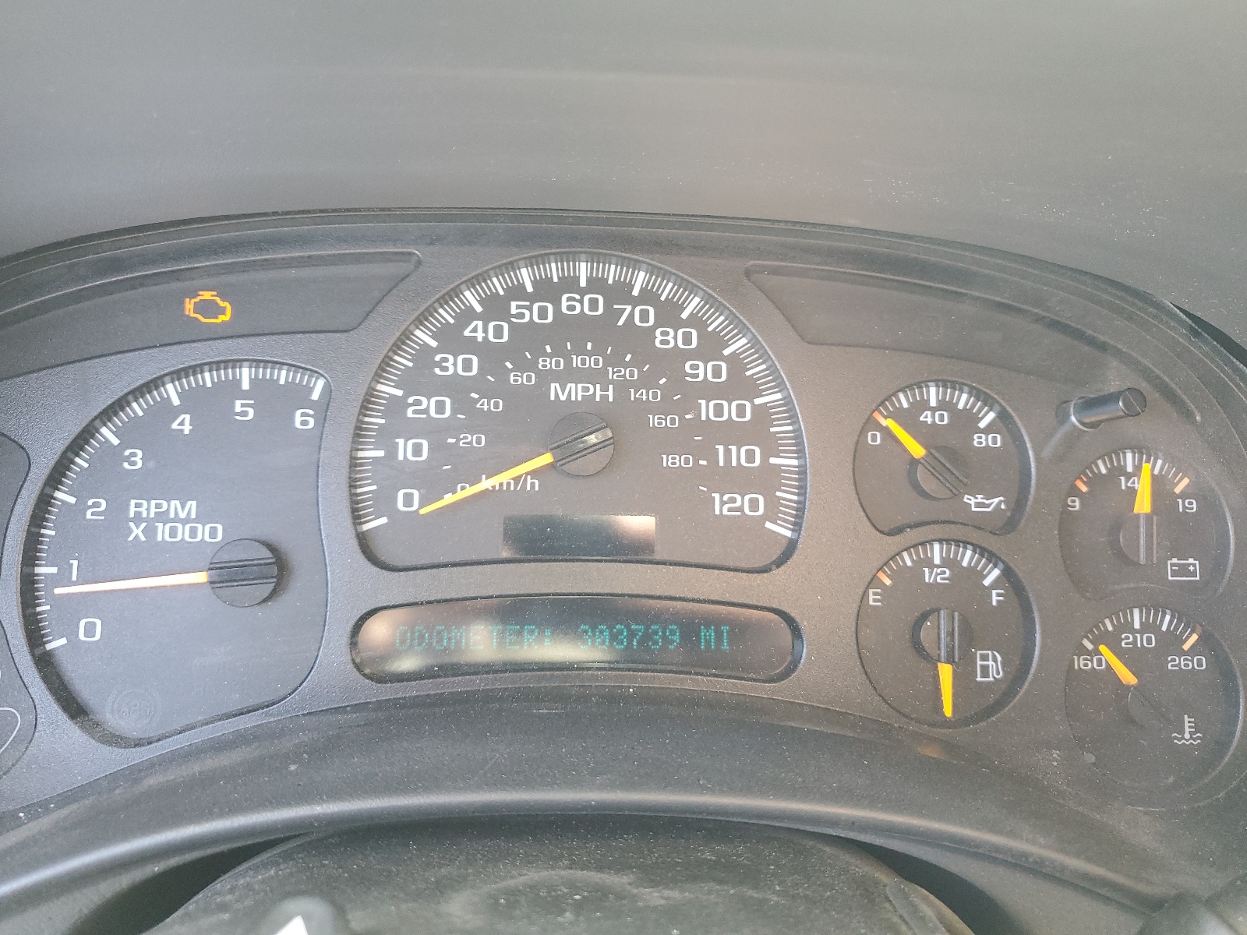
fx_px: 937
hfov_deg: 67.3
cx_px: 624
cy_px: 468
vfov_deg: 53.1
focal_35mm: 26
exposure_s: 1/60.2
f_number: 1.5
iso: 140
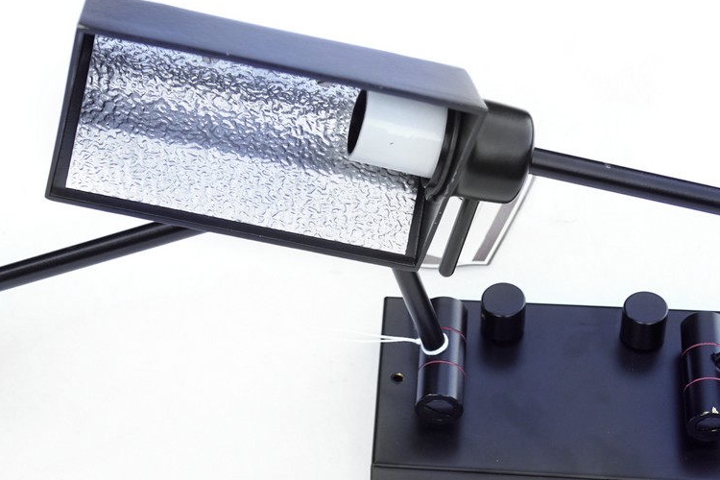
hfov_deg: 22.6
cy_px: 283
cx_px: 308
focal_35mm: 90
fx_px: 1800
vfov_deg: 15.2
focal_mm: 30
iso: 100
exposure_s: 1/80
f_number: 5
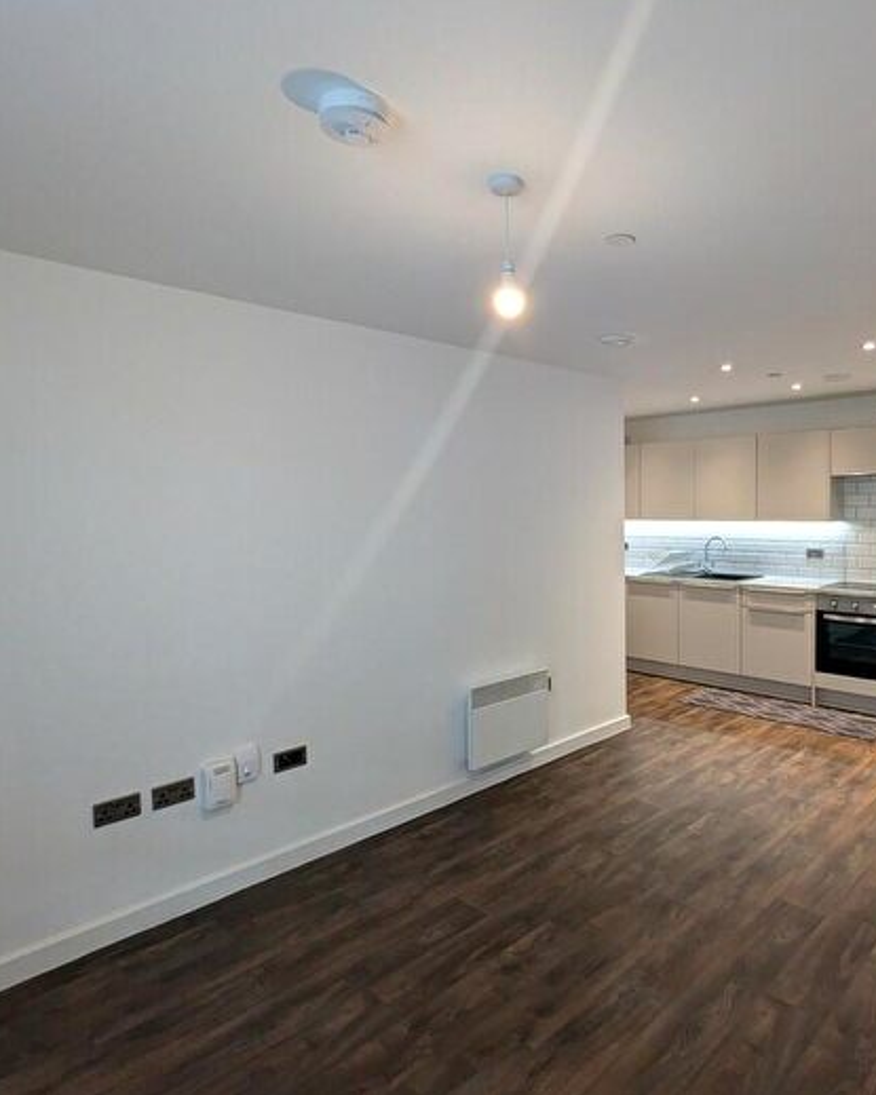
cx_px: 594
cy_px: 548
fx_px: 681
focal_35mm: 21
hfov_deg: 63.6
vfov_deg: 77.6
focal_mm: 2.35
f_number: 2.2
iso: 83
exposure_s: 1/25
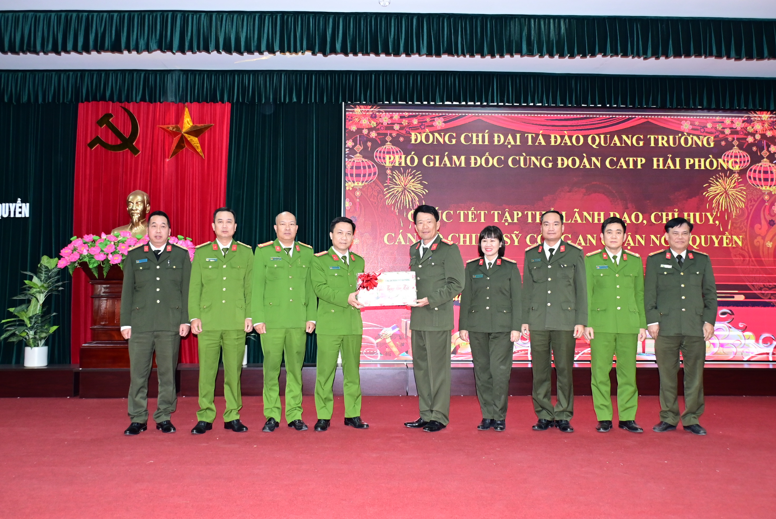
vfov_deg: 40.0
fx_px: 712
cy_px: 260
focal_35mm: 33
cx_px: 388
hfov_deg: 57.2
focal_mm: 22
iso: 1600
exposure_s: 1/200
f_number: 3.5
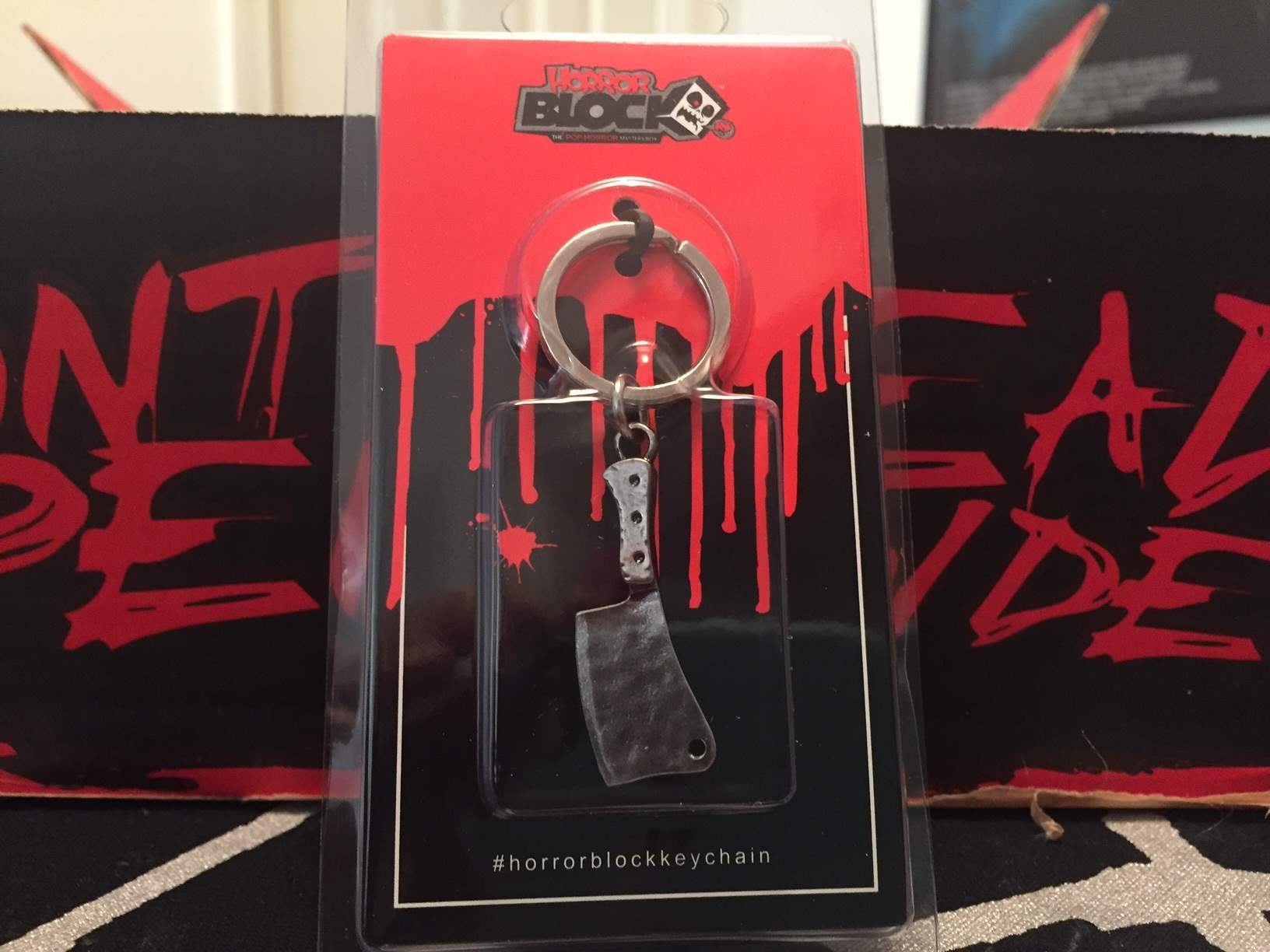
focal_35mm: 29
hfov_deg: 61.7
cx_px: 635
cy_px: 476
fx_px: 1064
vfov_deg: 48.2
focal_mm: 4.15
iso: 250
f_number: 2.2
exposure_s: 1/17
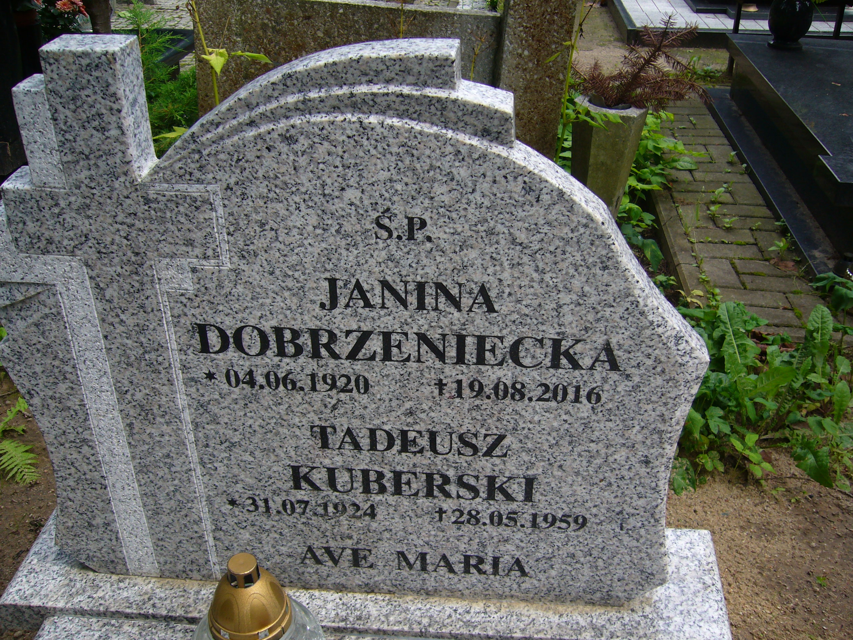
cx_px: 426
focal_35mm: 35
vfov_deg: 40.7
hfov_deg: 52.6
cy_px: 320
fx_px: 862
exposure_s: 1/250
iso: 80
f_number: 2.8
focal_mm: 5.8
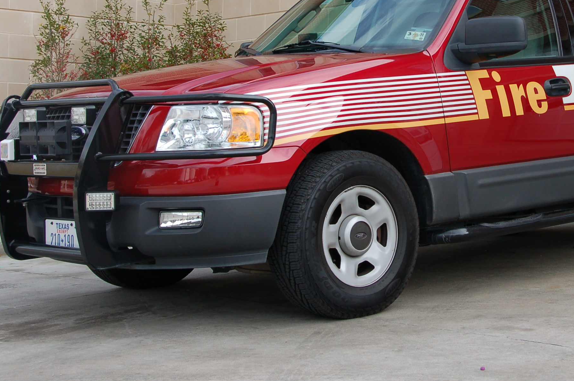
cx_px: 392
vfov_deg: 17.4
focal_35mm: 78
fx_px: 1240
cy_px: 82
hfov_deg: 25.9
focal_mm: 31
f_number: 6.3
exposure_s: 1/160
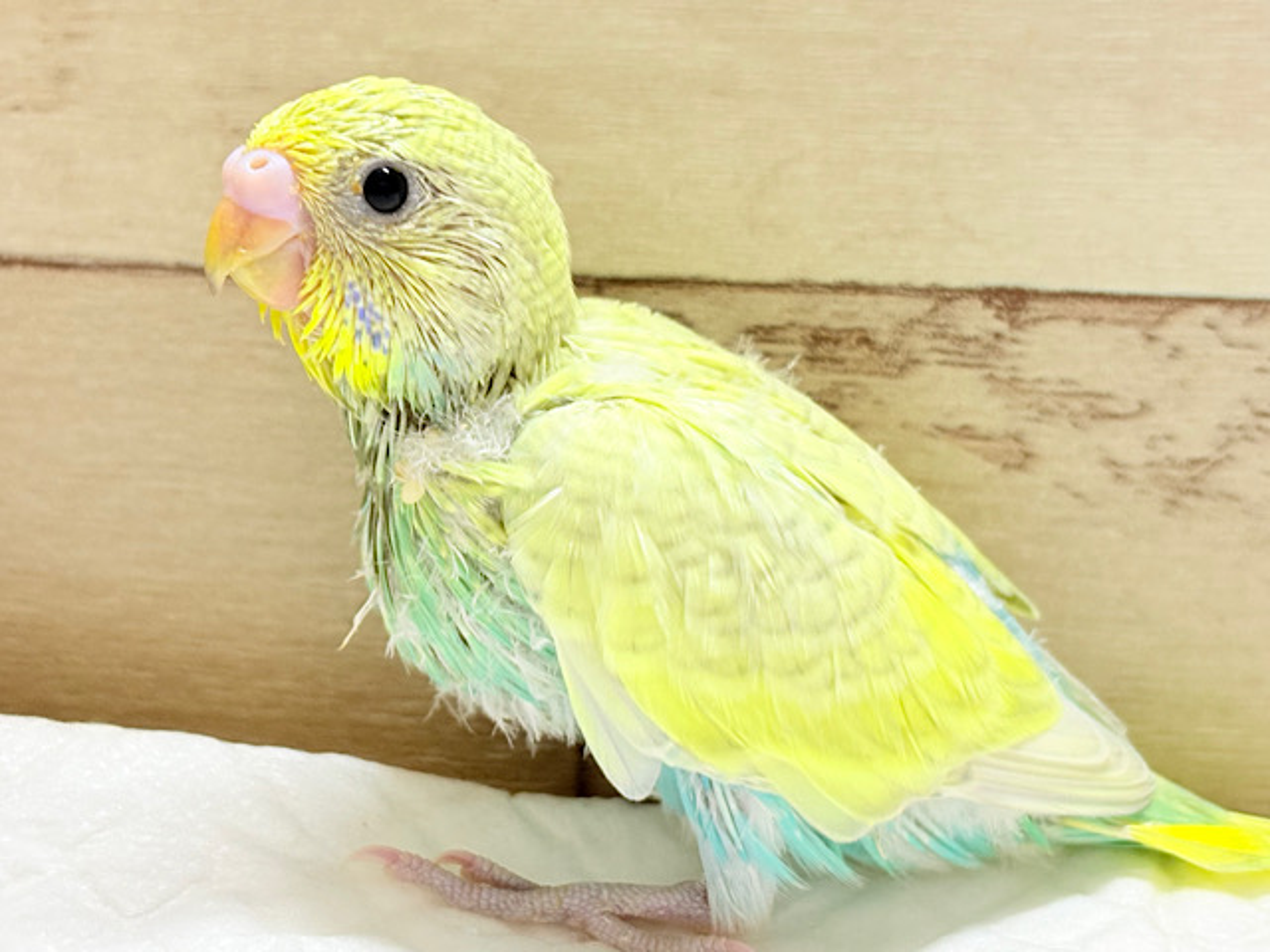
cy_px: 476
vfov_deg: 28.0
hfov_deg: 36.8
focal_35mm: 52
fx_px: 1908
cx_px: 635
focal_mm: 5.96
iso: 160
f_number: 1.6
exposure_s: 1/33
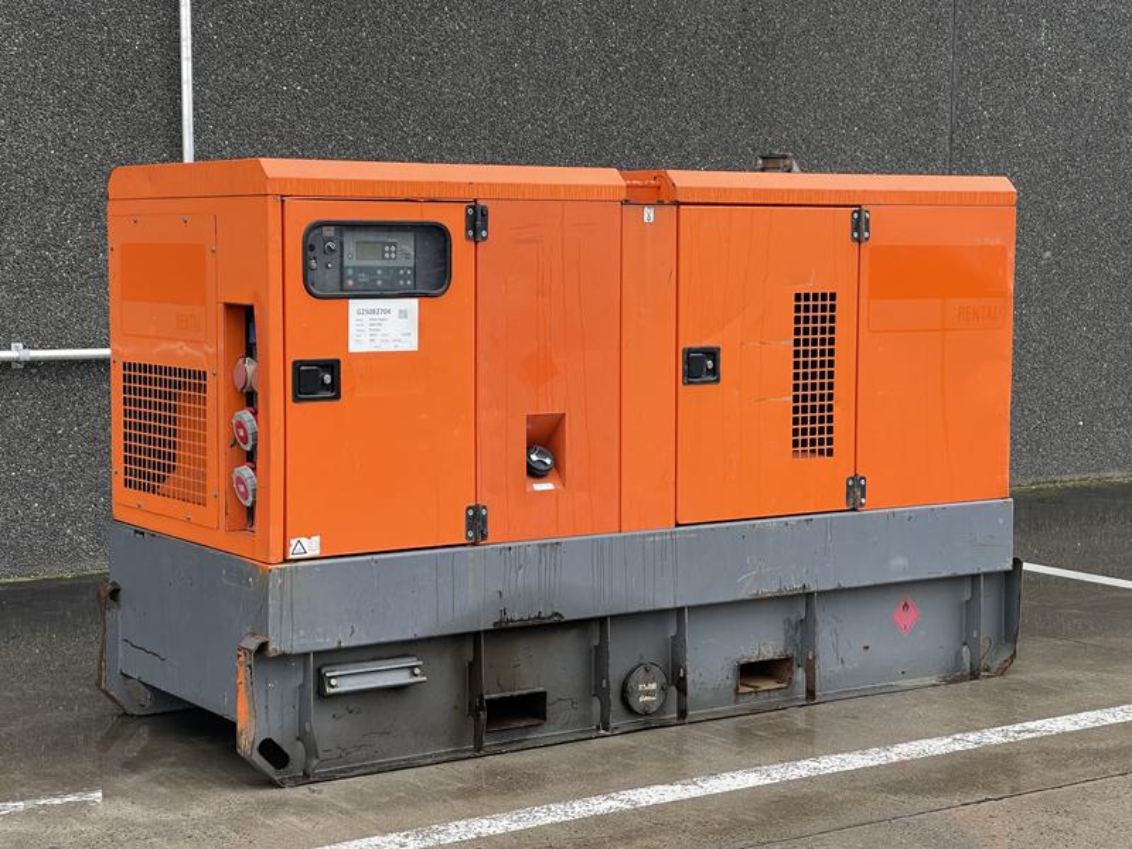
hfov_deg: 30.3
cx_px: 566
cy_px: 424
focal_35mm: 64
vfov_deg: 22.9
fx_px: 2093
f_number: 2.2
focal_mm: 7.5
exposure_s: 1/99
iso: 64
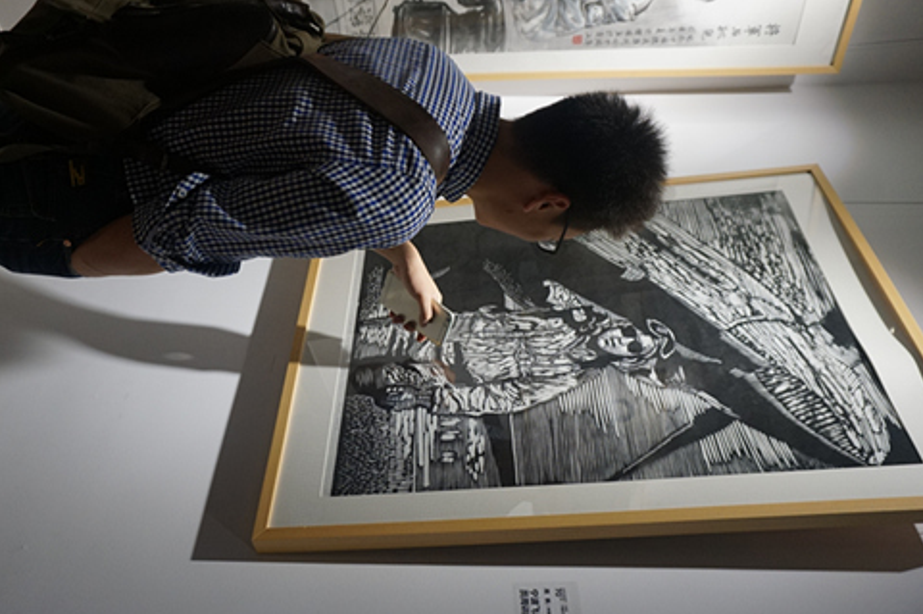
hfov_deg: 61.9
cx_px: 419
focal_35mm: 30
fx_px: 768
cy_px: 307
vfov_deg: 43.5
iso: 800
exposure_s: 1/160
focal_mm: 16
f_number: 4
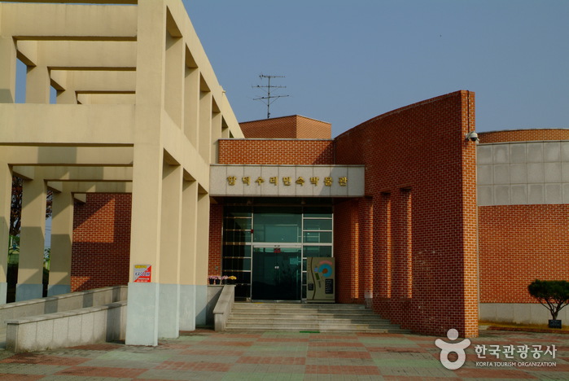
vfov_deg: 25.6
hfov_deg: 37.5
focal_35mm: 53
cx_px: 284
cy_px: 190
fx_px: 839
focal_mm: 35
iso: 200
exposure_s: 1/90
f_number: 22
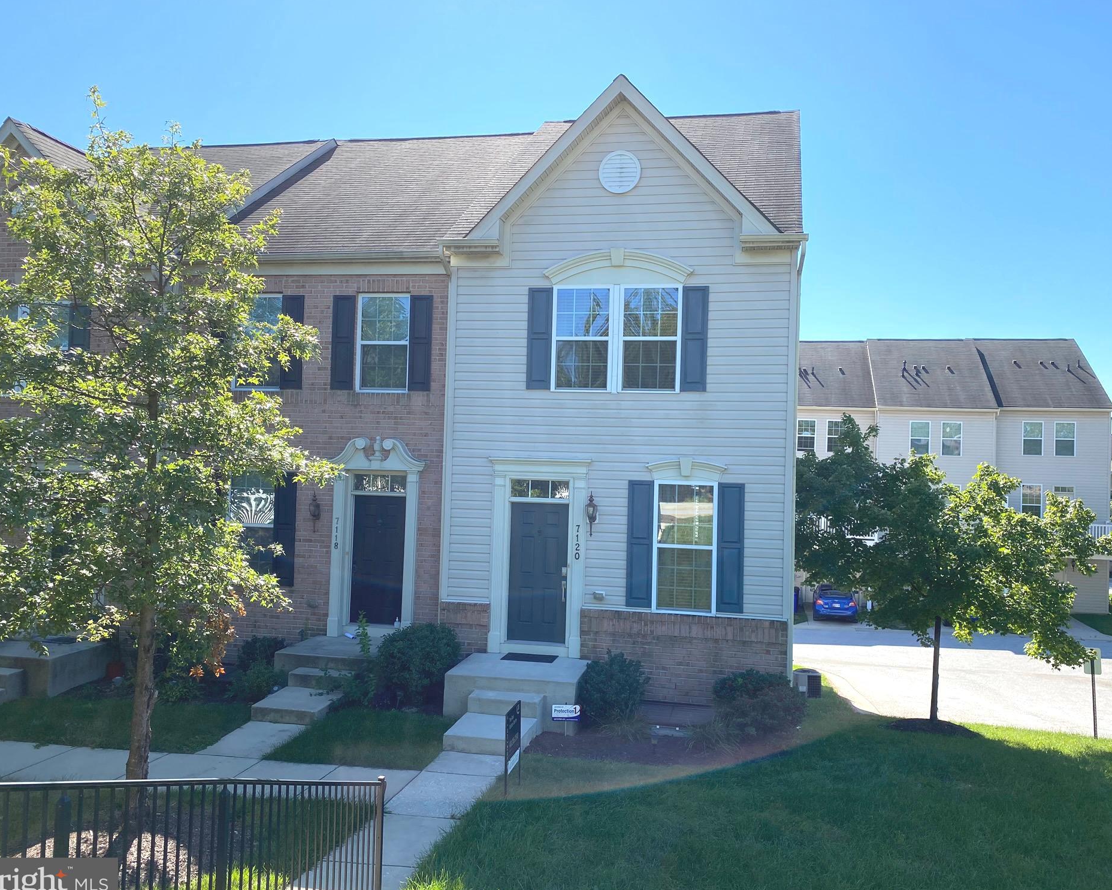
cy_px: 446
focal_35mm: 28
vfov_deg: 51.5
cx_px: 582
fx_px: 922
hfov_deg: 62.2
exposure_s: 1/1754
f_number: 1.8
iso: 32
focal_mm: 4.25
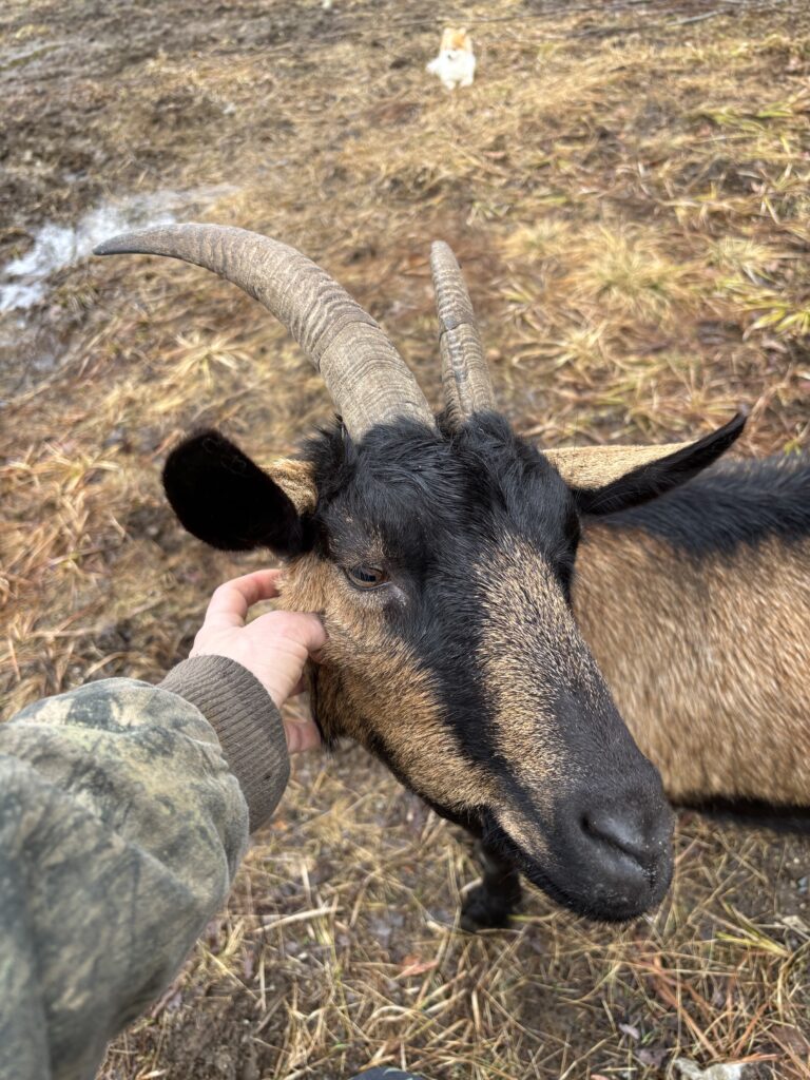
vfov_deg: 67.3
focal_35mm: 26
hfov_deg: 53.1
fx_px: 811
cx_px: 405
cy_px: 540
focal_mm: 5.96
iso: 40
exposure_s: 1/150
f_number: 1.6
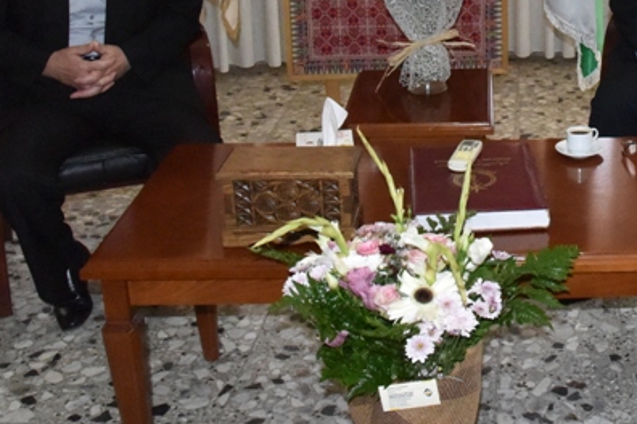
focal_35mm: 62
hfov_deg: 31.2
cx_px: 550
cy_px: 12
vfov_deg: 21.2
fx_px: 1097
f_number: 11
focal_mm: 24
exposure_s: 1/250
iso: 10000
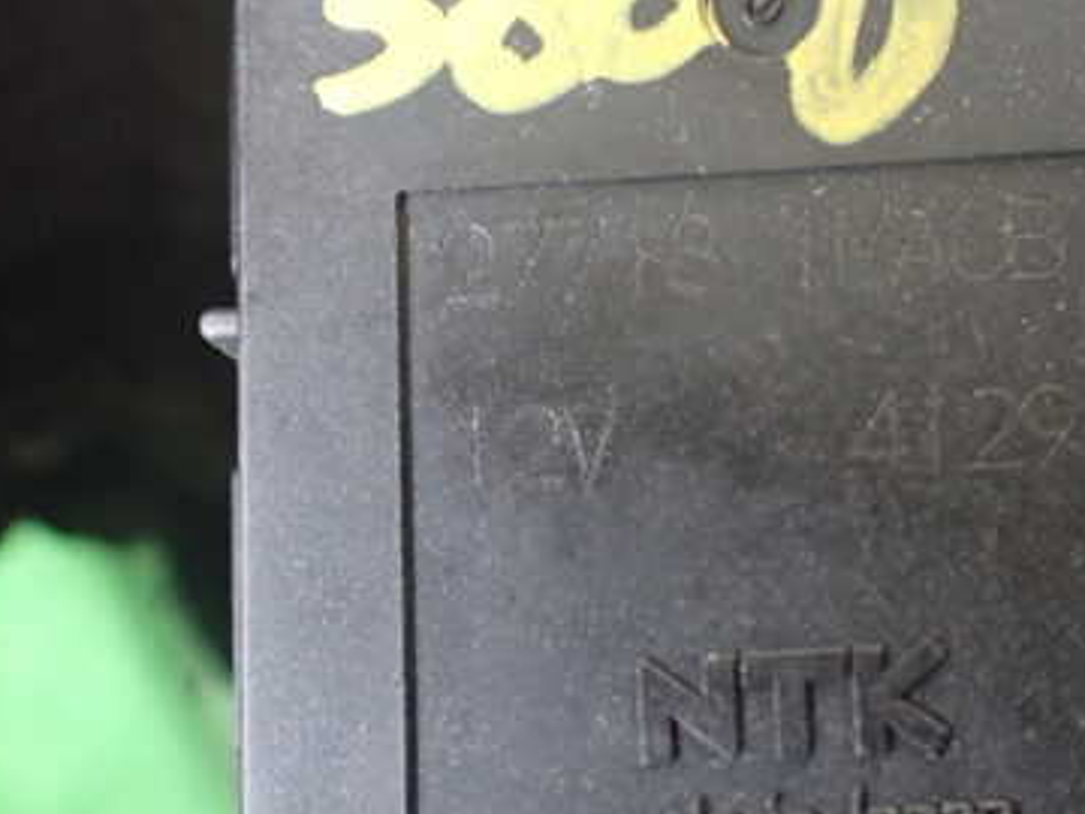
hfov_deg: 37.2
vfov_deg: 28.9
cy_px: 555
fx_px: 1567
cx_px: 817
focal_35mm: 50
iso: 800
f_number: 2.3
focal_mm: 5.4
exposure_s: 1/80
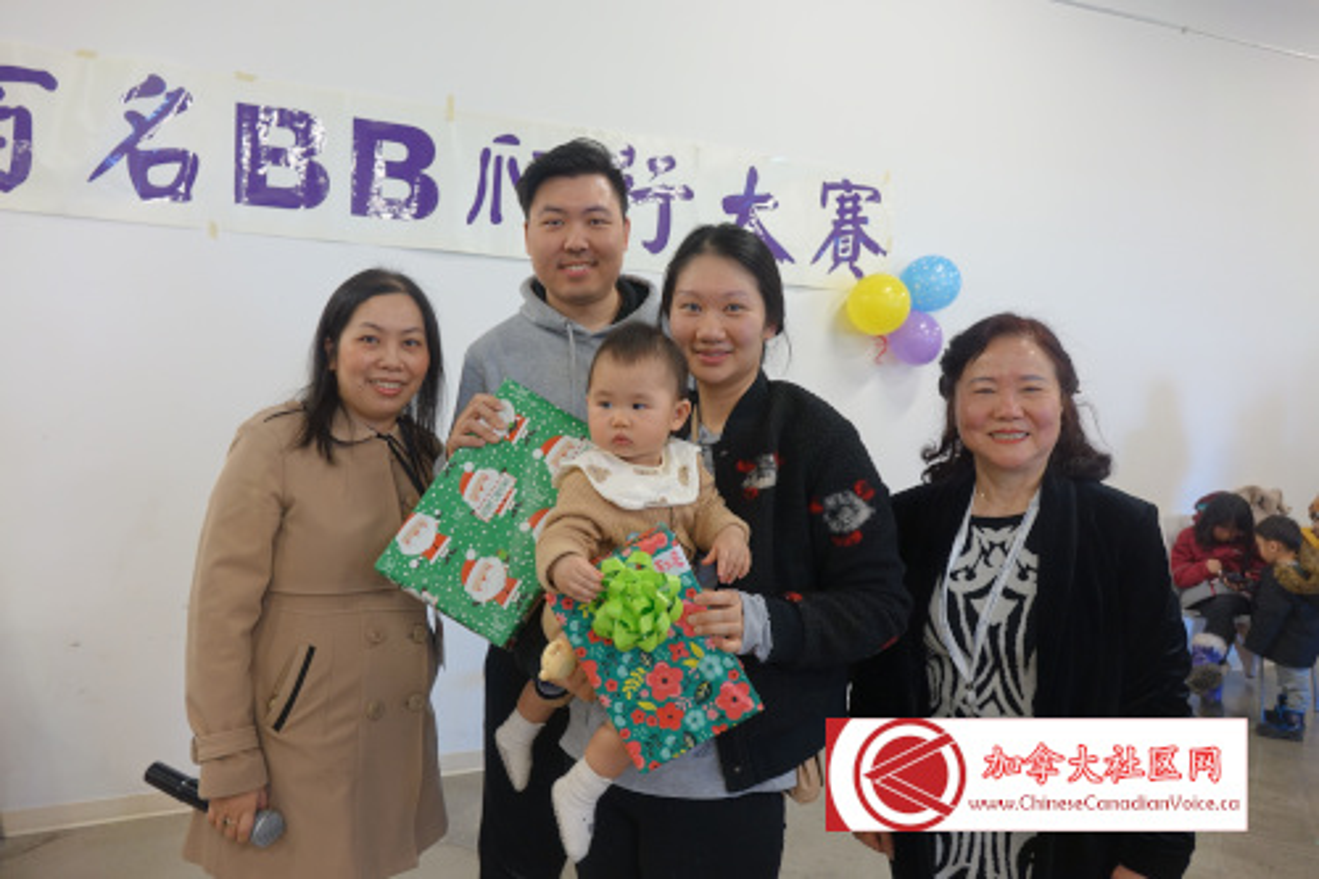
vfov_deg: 53.1
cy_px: 440
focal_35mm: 24
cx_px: 660
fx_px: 879
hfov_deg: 73.8
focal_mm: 8.8
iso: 160
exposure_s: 1/30
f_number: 2.8
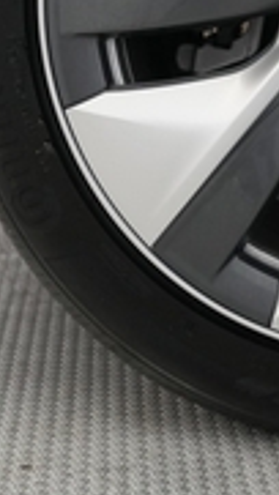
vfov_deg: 23.0
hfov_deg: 13.1
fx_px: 1169
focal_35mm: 89
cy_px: 3
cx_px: 383
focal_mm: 24
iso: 2500
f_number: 2.8
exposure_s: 1/160
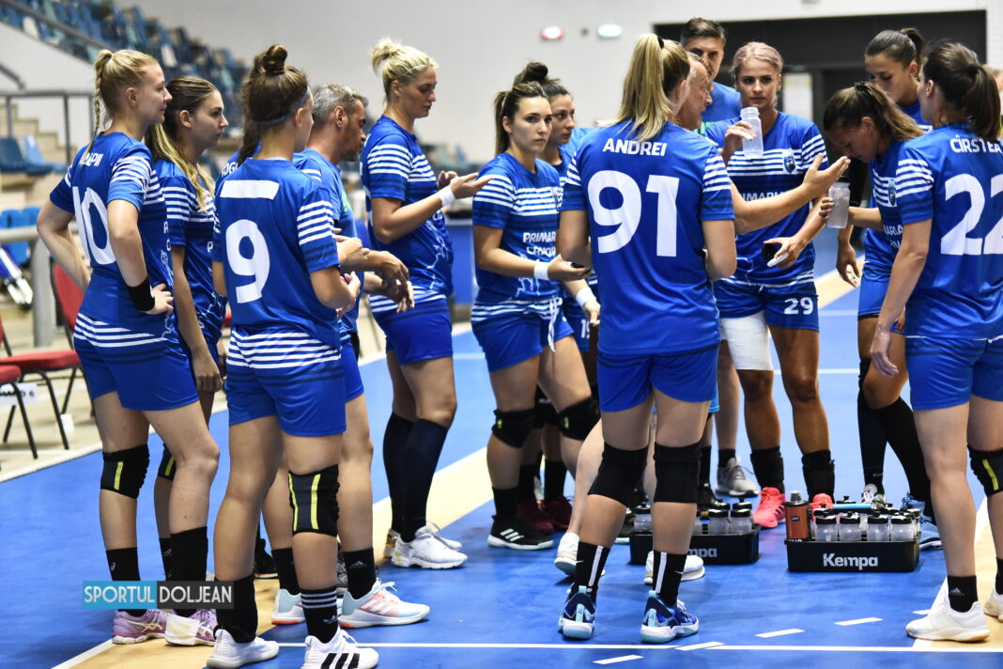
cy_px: 334
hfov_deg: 19.5
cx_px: 502
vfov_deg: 13.0
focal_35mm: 105
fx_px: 2925
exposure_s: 1/1000
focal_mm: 105
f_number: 2.8
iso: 7200
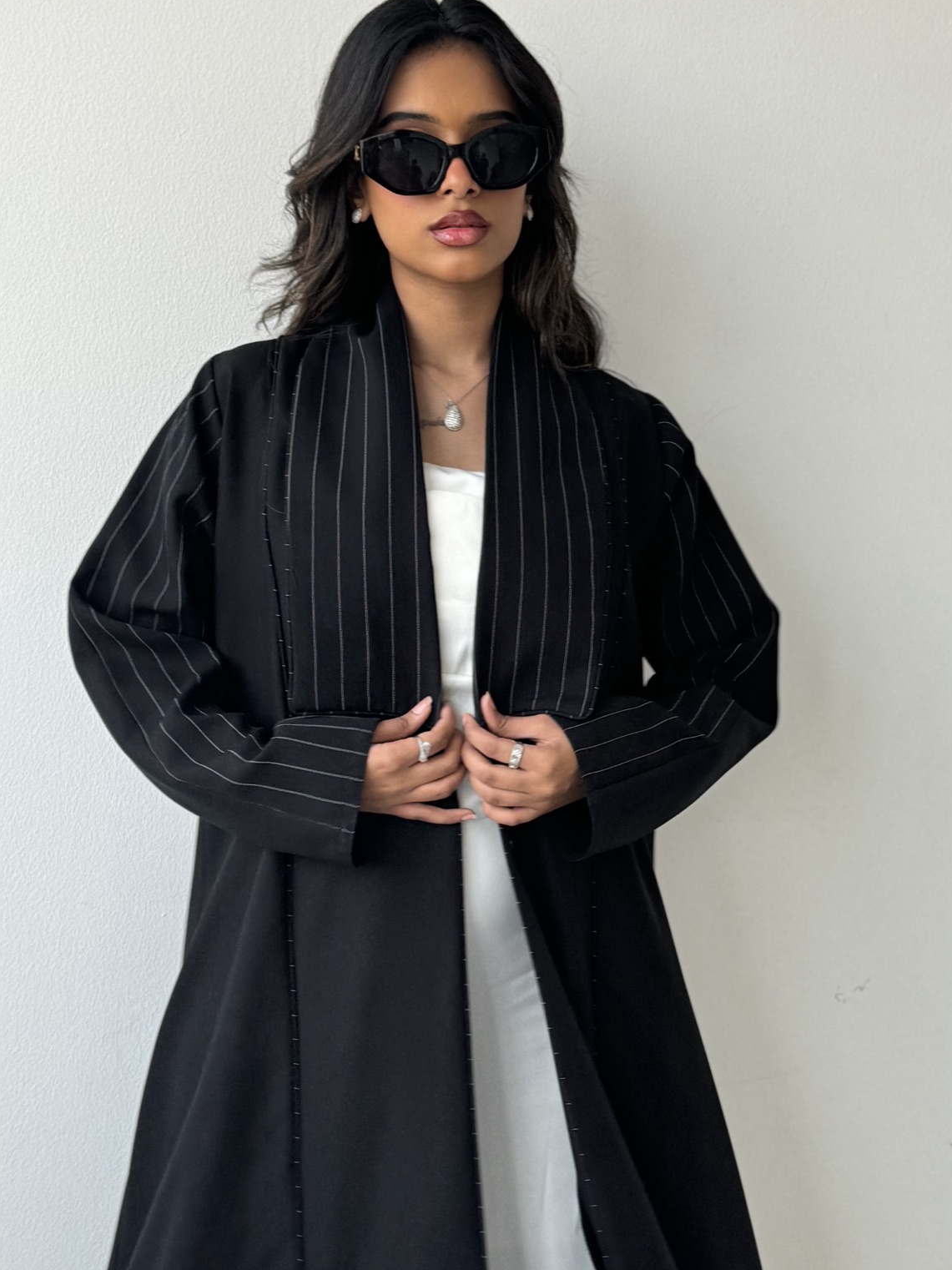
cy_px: 637
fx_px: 1504
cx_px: 469
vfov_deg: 45.8
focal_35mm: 41
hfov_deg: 35.1
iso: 80
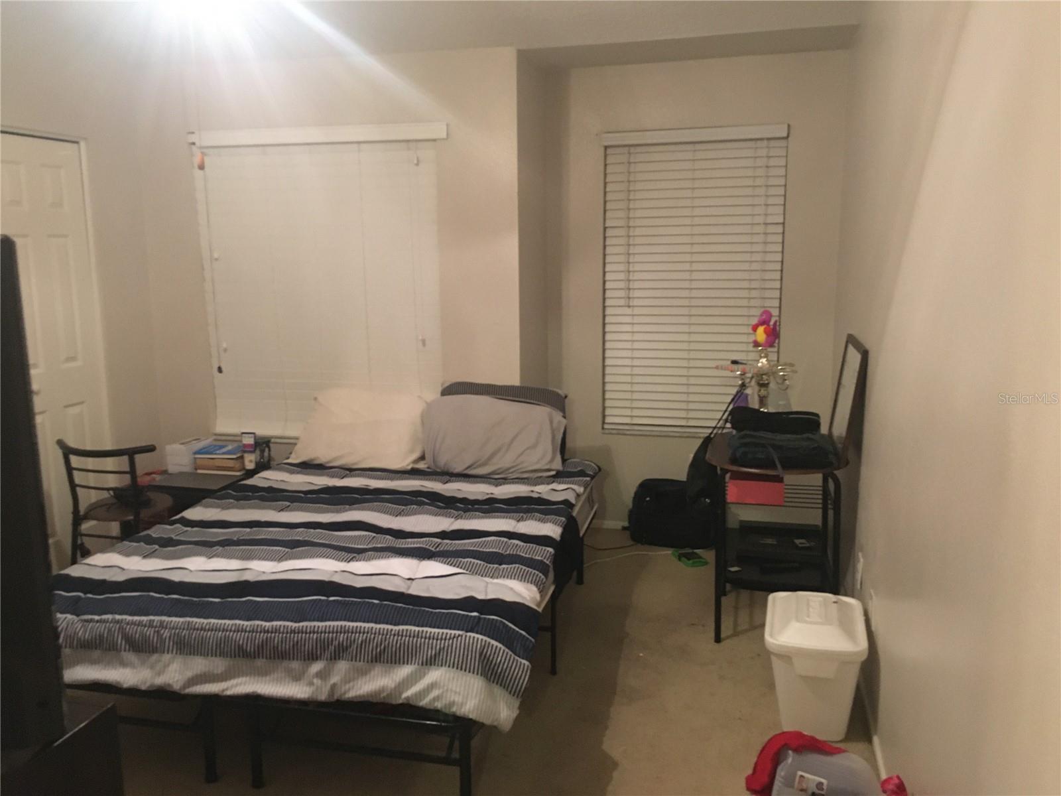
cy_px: 398
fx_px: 889
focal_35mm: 29
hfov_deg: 61.7
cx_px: 530
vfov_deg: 48.2
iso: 400
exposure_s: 1/15
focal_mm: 4.15
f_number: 2.2
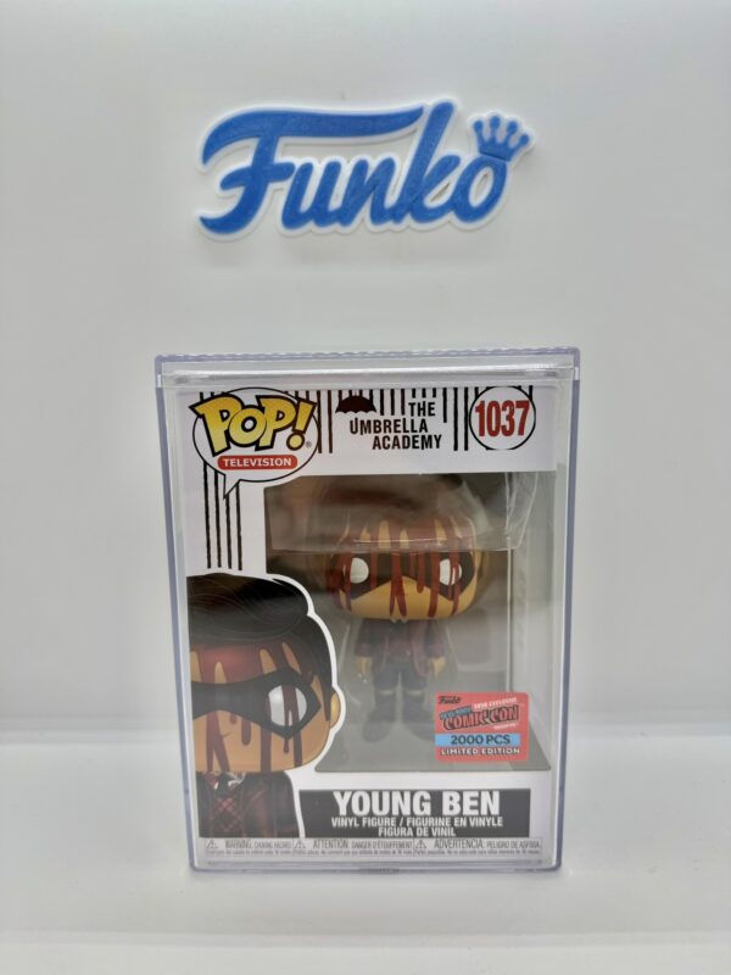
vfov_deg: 71.6
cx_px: 366
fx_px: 676
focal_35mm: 24
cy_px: 488
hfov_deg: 56.8
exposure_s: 1/280
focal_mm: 6.76
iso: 64
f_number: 1.78
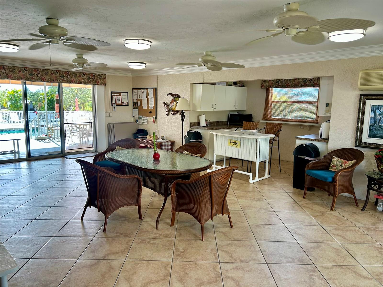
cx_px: 192
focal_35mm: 26
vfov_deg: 53.1
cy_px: 144
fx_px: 288
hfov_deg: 67.3
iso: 50
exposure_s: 1/129
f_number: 1.5
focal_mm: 5.7
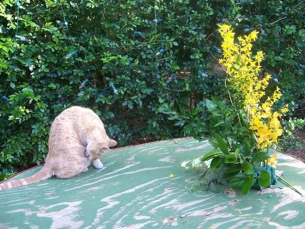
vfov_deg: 39.7
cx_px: 152
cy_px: 114
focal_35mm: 36
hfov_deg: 51.4
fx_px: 317
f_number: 3
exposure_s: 1/60
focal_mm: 6
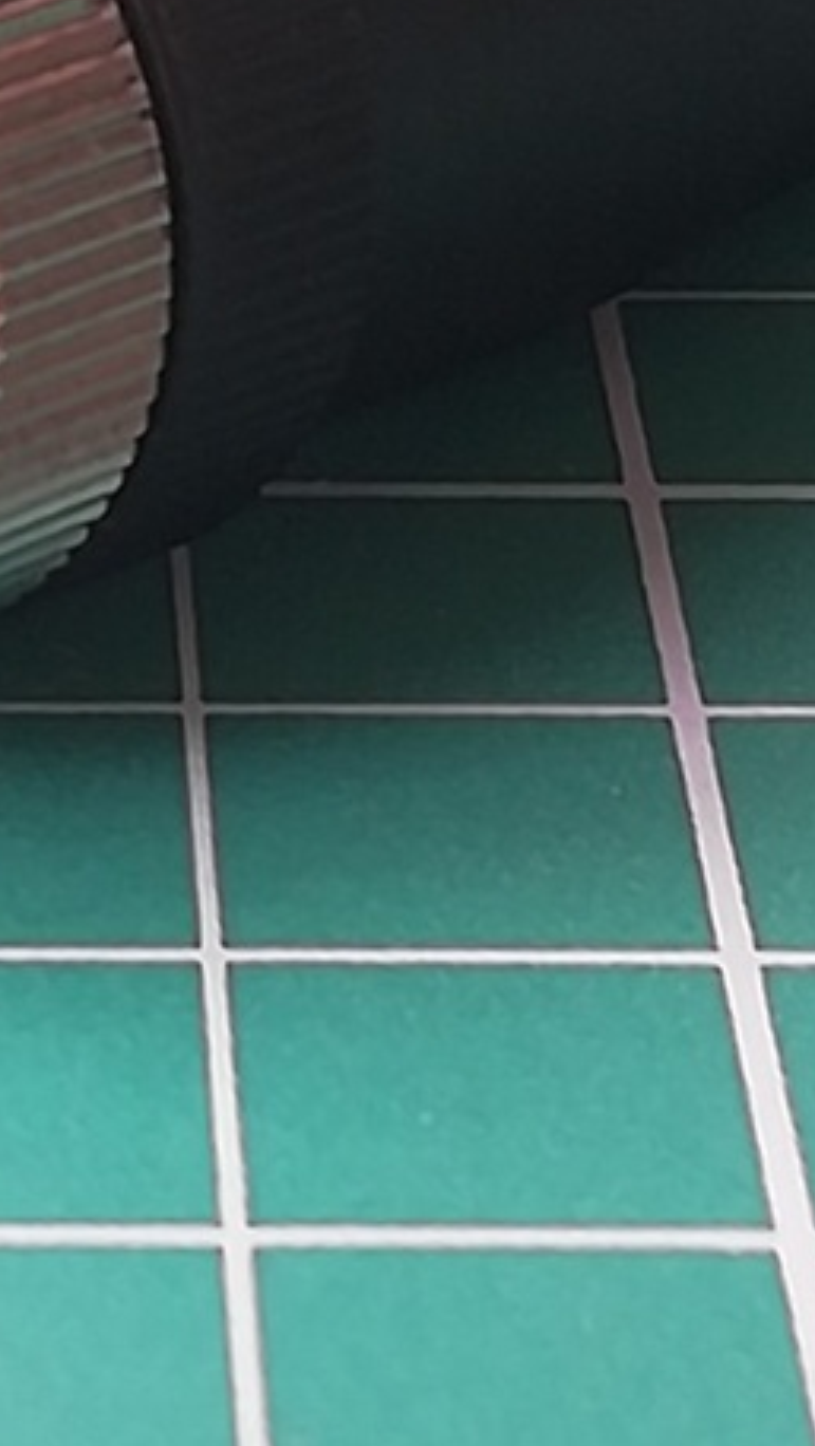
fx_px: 7557
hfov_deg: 6.1
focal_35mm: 197
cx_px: -95
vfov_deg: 10.9
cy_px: 504
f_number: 2.2
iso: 80
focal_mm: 3.21
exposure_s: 1/50
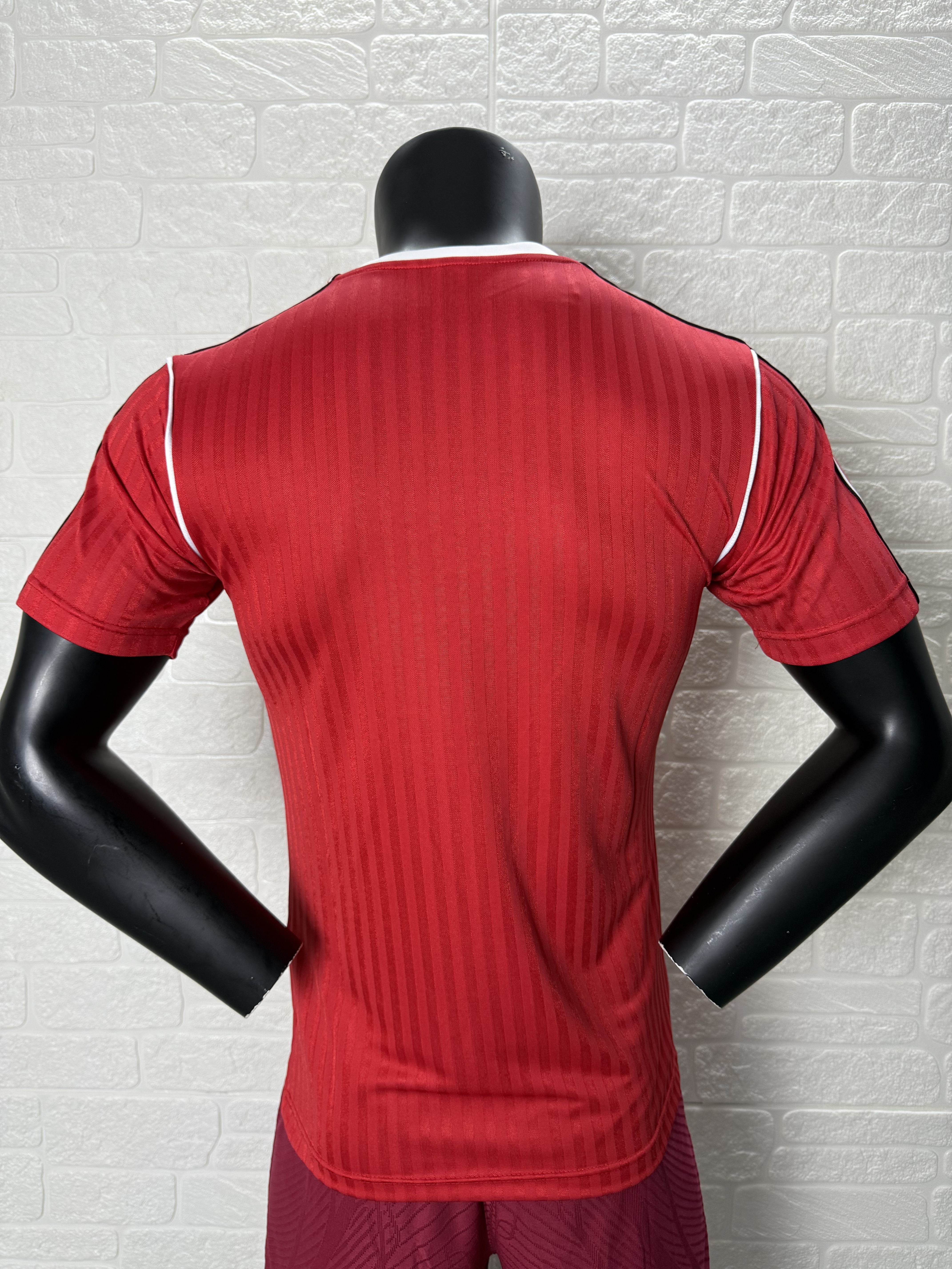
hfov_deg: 56.8
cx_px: 476
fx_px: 880
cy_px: 634
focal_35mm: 24
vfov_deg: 71.6
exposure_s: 1/50
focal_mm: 6.76
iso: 125
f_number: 1.78
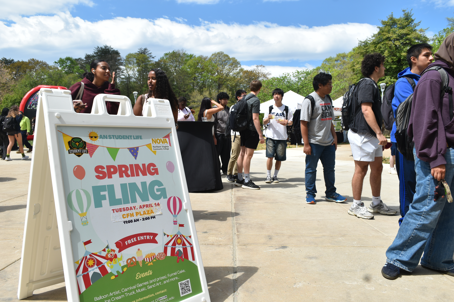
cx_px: 227
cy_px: 151
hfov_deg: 67.4
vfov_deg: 47.9
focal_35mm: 27
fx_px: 340
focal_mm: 18
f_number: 8
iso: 100
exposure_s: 1/320
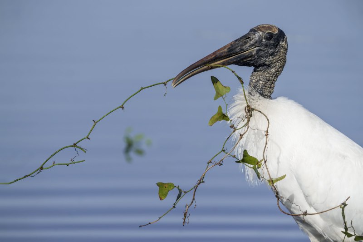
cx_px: 182
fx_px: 6522
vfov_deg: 2.1
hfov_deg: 3.2
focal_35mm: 647
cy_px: 121
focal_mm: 647
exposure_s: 1/2500
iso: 1600
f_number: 11
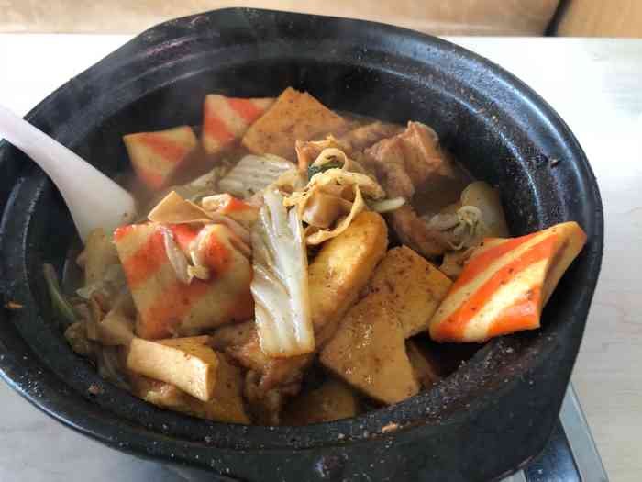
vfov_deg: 49.7
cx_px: 321
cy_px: 241
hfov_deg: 63.4
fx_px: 519
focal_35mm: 28
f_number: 1.8
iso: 100
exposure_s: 1/15
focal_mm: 3.99
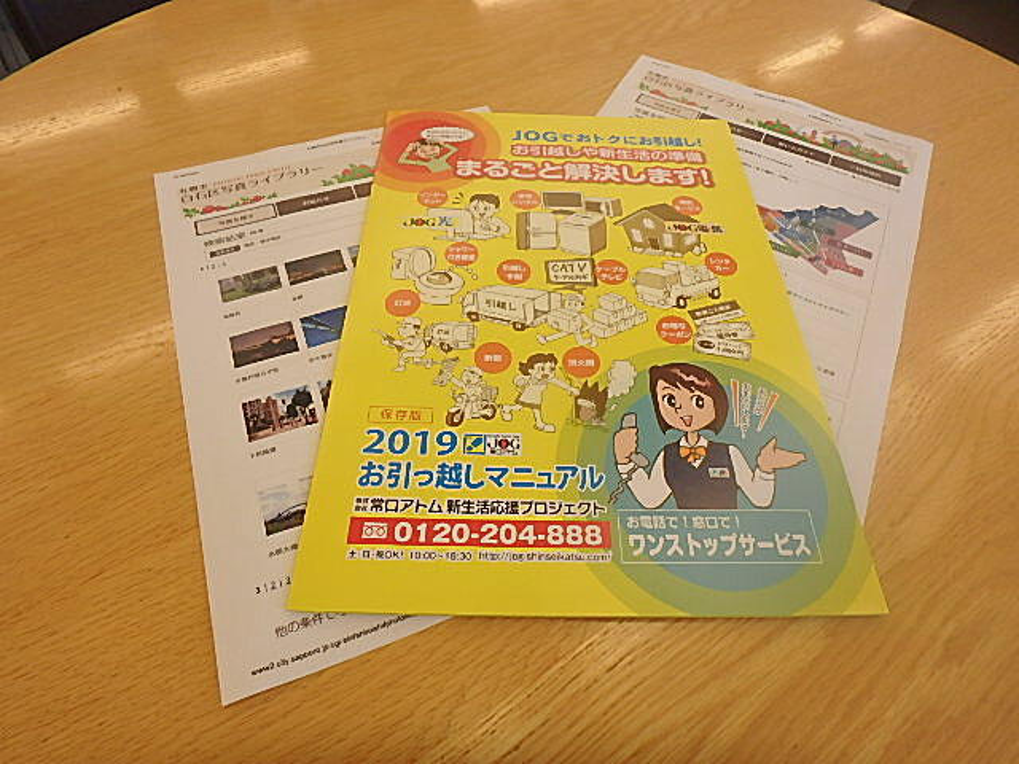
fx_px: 618
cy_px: 382
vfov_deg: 63.4
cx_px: 510
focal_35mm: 21
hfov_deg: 79.0
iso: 125
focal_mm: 3.7
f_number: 3.5
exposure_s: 1/60
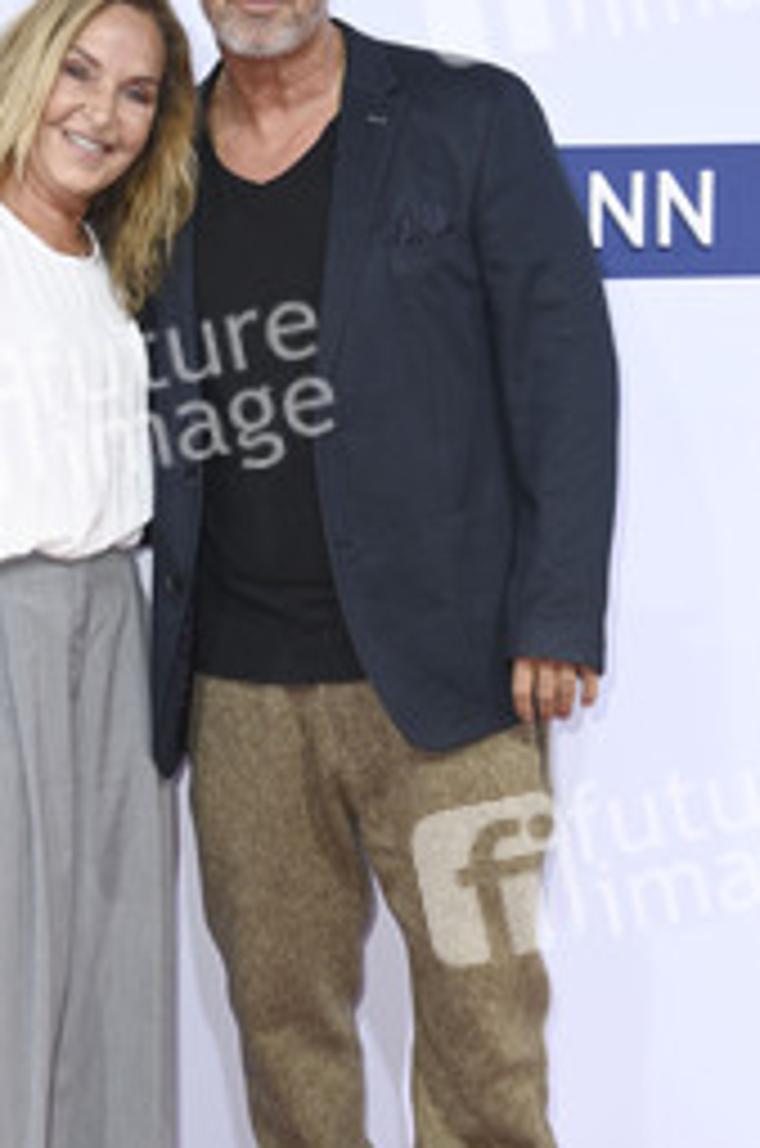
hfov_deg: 15.4
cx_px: 234
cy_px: 635
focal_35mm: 88
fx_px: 2798
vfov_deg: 23.2
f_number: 5.6
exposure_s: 1/200
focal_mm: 56
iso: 800
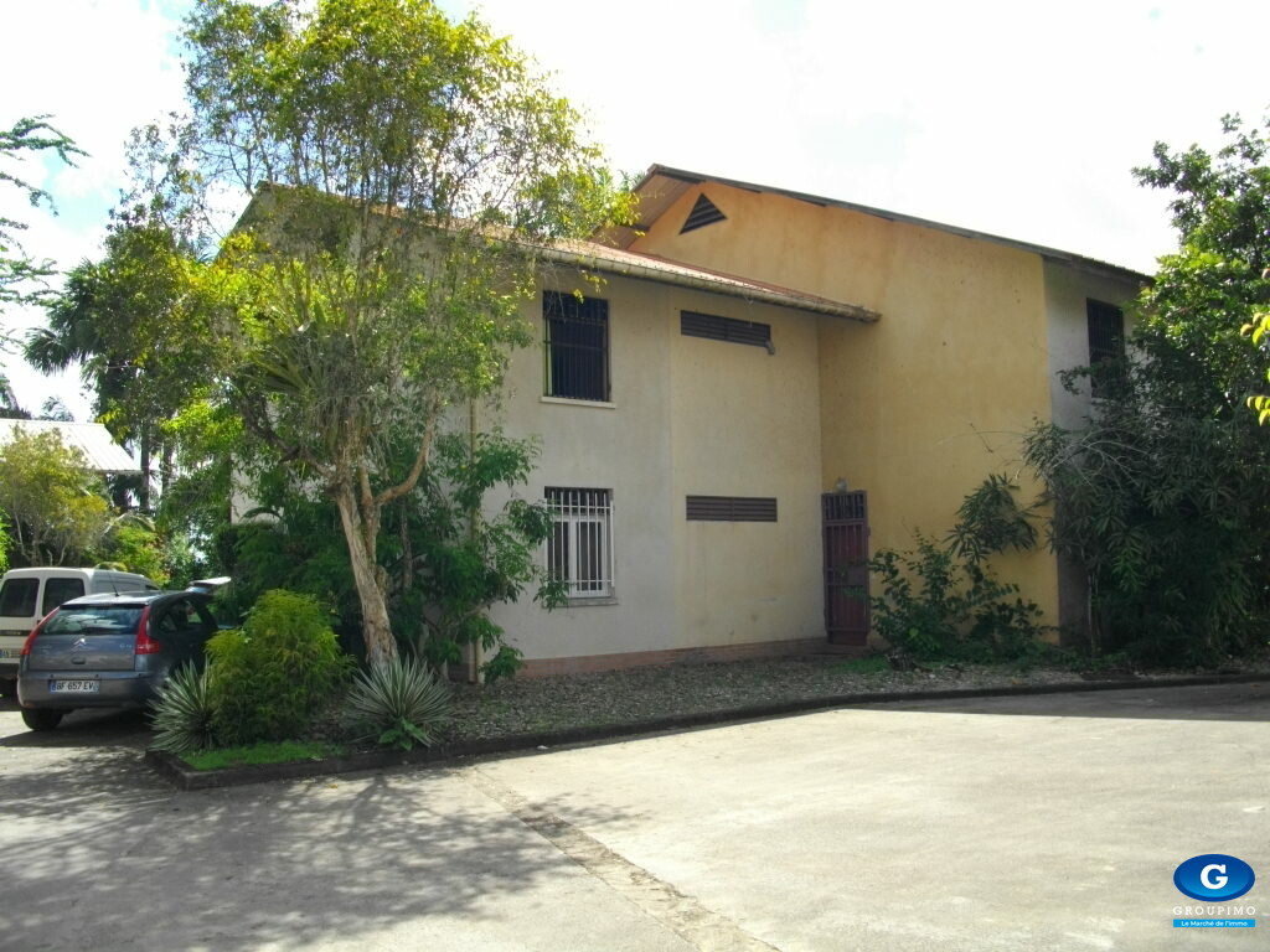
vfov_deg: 45.4
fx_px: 1137
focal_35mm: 31
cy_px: 476
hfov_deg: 58.4
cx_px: 635
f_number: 8.8
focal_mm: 5.7
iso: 100
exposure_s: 1/100
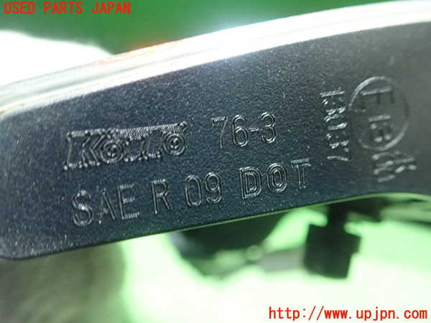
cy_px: 162
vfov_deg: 46.8
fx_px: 374
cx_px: 216
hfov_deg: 60.0
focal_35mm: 30
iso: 1600
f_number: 2.3
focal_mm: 5.5
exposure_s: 1/30
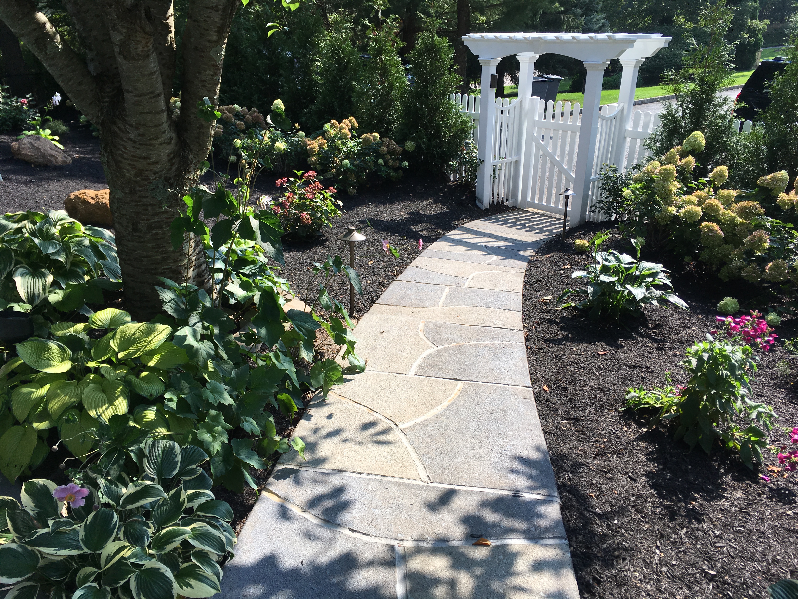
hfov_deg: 61.7
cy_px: 300
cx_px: 399
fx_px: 669
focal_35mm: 29
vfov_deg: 48.2
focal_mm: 4.15
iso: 25
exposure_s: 1/801
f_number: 2.2
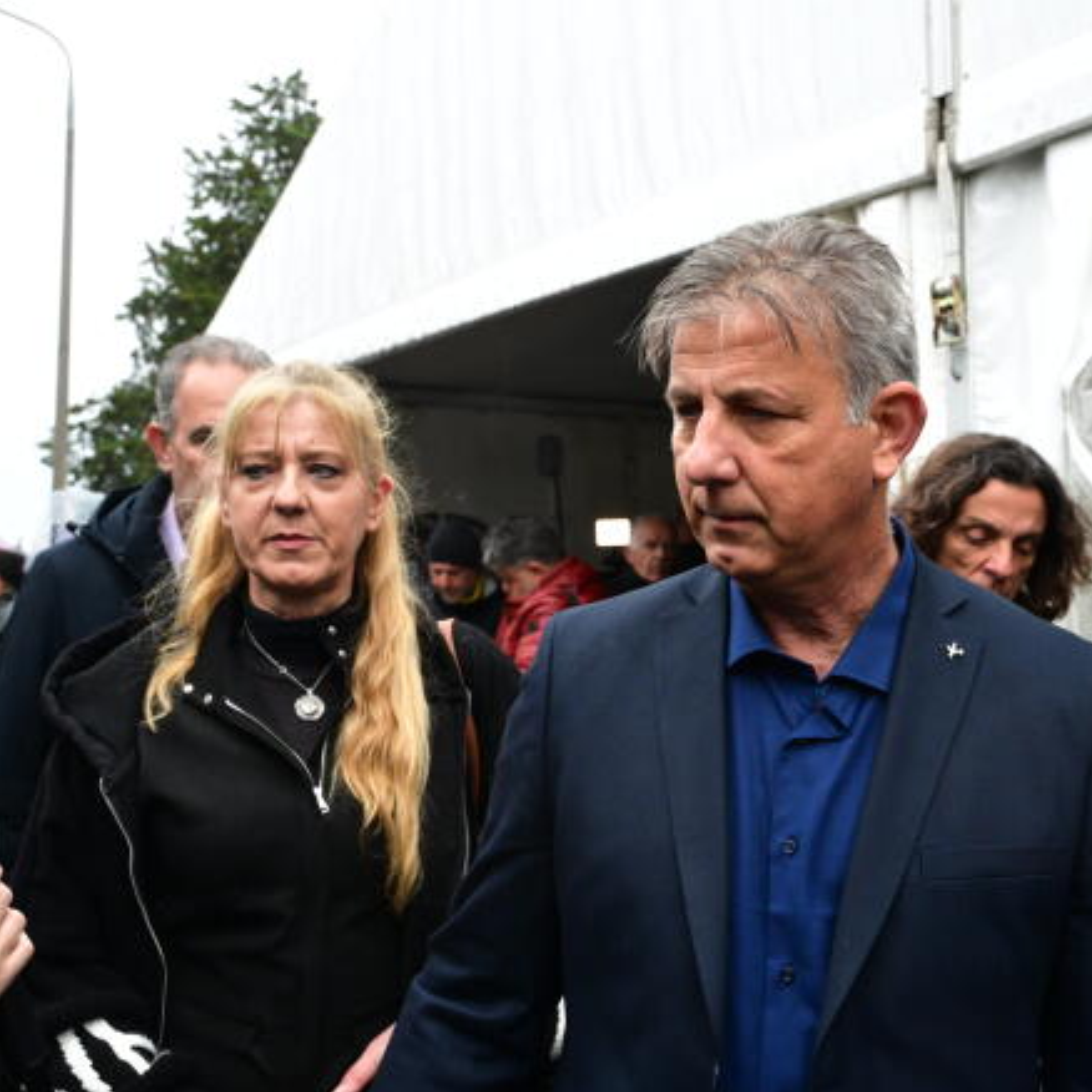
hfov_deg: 40.3
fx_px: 1486
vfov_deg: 40.3
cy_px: 546
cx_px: 618
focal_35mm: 42
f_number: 6.3
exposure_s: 1/800
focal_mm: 32.5
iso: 2500
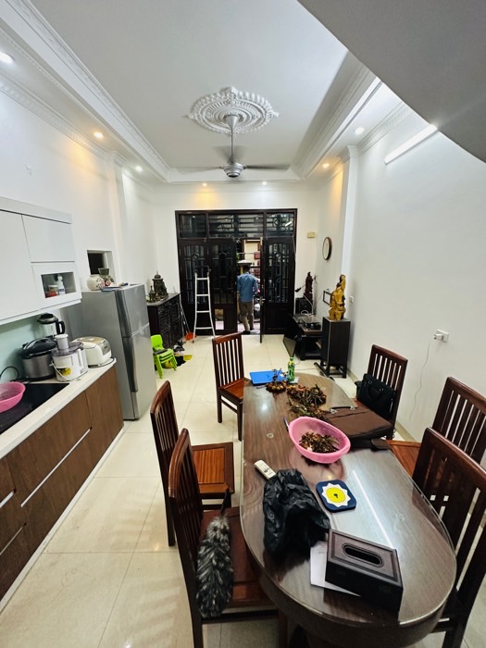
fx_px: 262
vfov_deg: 102.1
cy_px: 324
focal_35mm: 14
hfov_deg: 85.7
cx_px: 243
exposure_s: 1/50
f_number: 2.2
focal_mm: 2.22
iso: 320
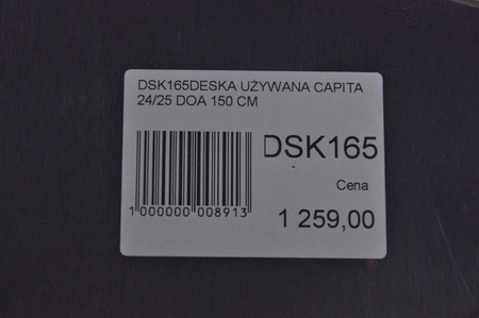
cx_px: 240
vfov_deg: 8.7
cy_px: 159
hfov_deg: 13.1
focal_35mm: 158
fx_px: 2093
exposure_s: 1/125
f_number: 11
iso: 3200
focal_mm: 105
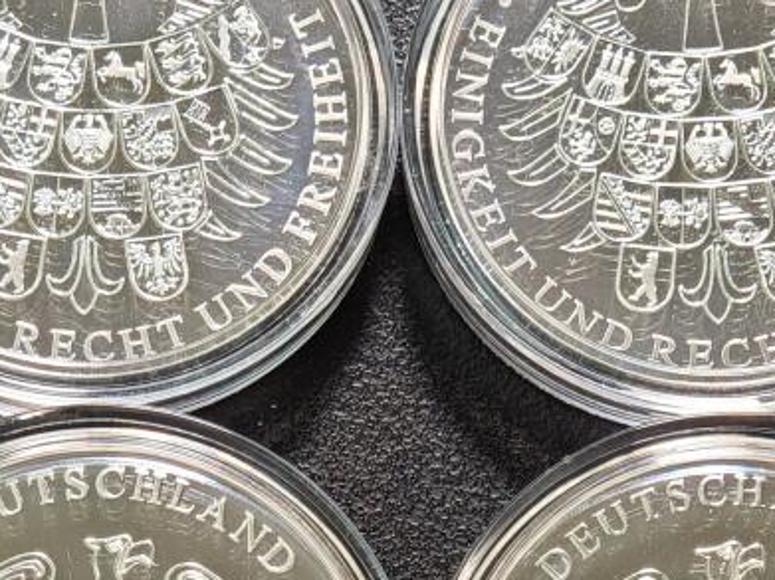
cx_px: 337
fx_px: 4812
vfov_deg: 6.8
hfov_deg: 9.2
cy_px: 800
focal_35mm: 215
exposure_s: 1/66.1
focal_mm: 9
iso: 320
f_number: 2
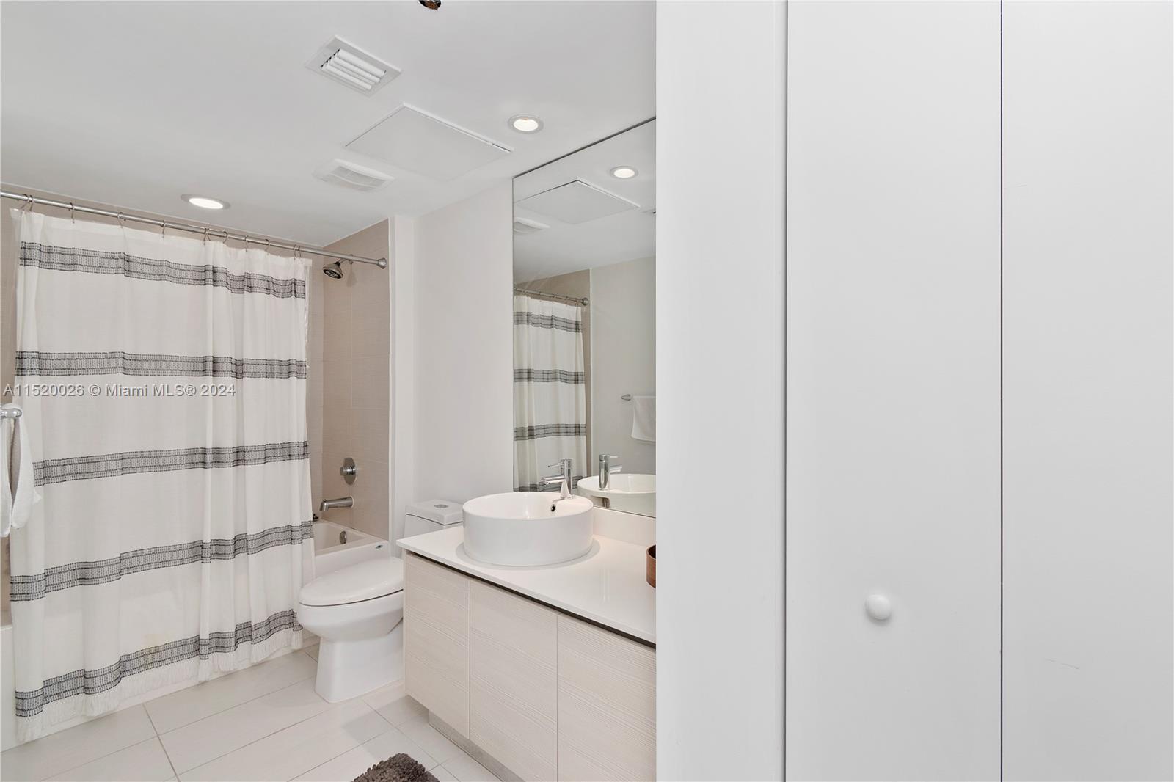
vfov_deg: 77.3
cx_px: 587
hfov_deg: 100.4
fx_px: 489
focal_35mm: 15
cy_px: 391
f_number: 8
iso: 100
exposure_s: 1/3
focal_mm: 10
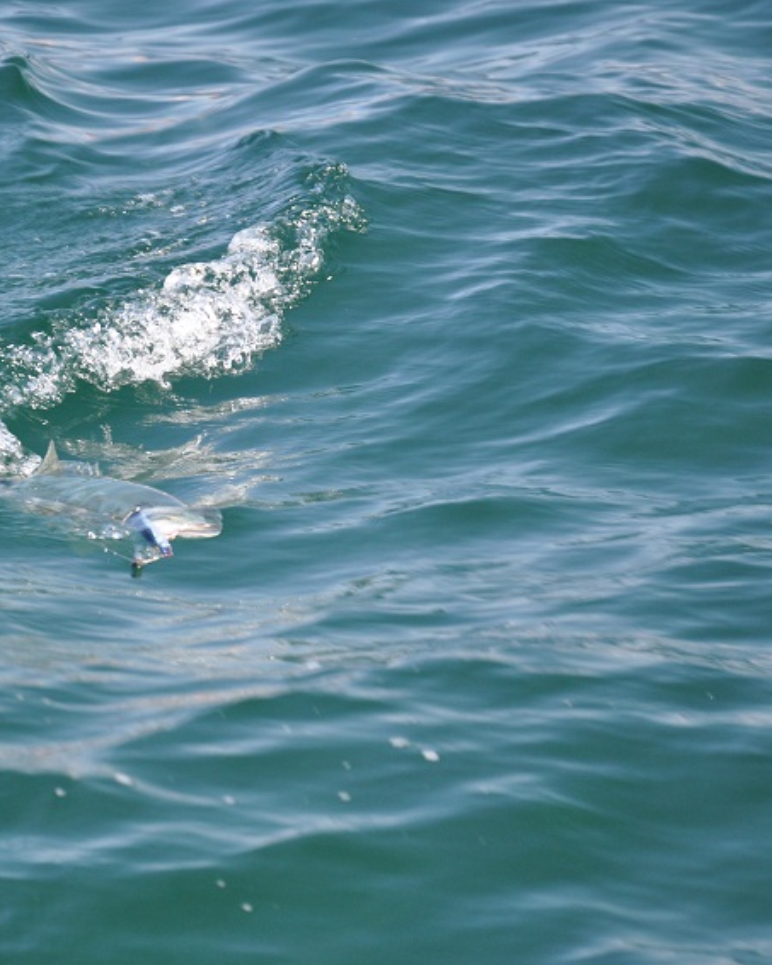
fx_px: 6388
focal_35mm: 224
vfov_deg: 8.6
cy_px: 481
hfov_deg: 6.9
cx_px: 256
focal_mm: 105
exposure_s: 1/125
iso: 400
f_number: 5.6
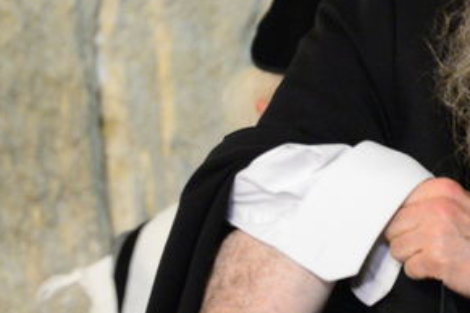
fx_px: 13185
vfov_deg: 1.4
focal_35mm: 1010
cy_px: 19
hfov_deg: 2.0
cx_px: 399
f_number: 5.6
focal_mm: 210
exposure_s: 1/50
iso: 5000
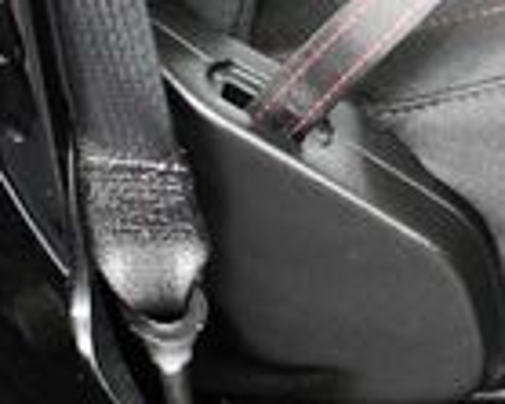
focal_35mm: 156
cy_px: 486
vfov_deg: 9.7
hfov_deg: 11.7
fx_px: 2330
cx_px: 832
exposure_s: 1/60
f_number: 3.5
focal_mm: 18
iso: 4500
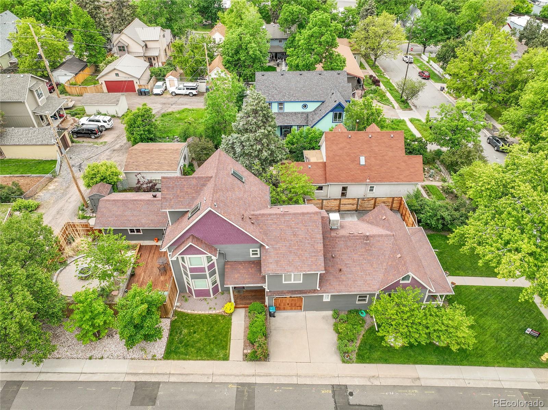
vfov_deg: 56.8
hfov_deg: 71.6
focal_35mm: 24
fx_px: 380
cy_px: 205
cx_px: 274
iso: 110
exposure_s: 1/30
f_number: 2.8
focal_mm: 12.29
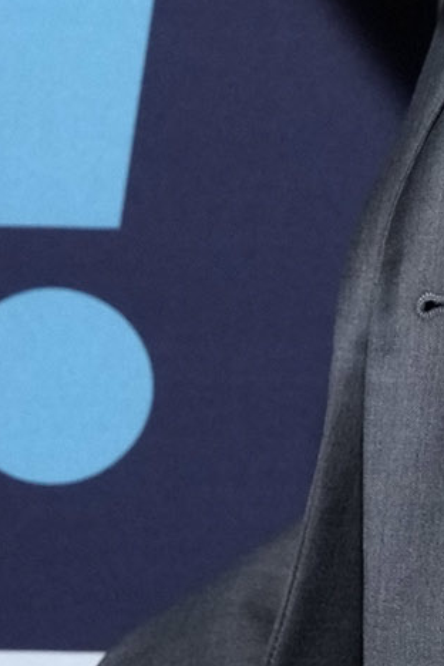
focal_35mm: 327
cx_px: 760
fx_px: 6049
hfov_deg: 4.2
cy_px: -135
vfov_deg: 6.3
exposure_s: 1/250
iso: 800
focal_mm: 51
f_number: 7.1
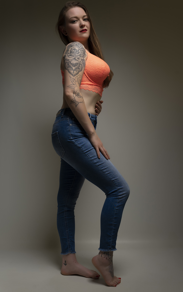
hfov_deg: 35.3
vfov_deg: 54.0
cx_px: 95
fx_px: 287
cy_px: 145
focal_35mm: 36
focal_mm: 35
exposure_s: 1/200
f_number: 6.3
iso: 50
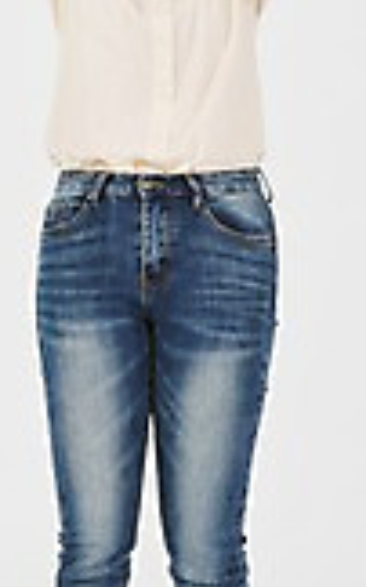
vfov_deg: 8.5
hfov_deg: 5.3
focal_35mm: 247
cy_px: 232
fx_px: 3949
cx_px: 154
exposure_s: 1/125
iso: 100
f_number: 13
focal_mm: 98
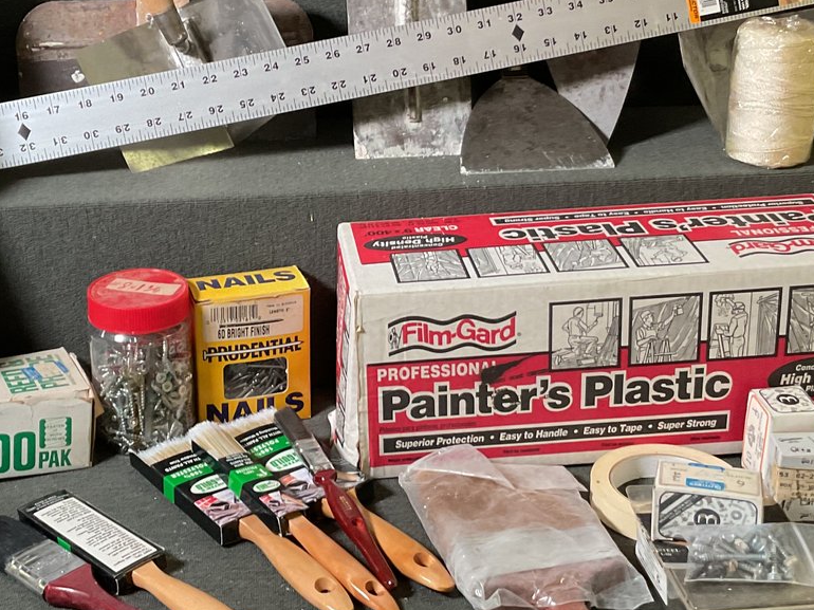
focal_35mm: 57
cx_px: 341
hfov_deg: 33.7
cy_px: 224
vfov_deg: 25.6
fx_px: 1340
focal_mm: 3
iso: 125
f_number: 1.8
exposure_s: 1/60
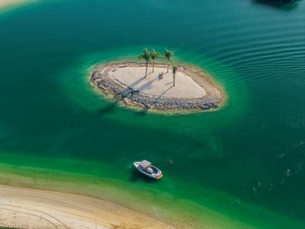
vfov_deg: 21.0
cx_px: 152
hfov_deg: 27.8
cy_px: 114
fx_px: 617
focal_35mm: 70
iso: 170
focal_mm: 19.35
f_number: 2.8
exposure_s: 1/350
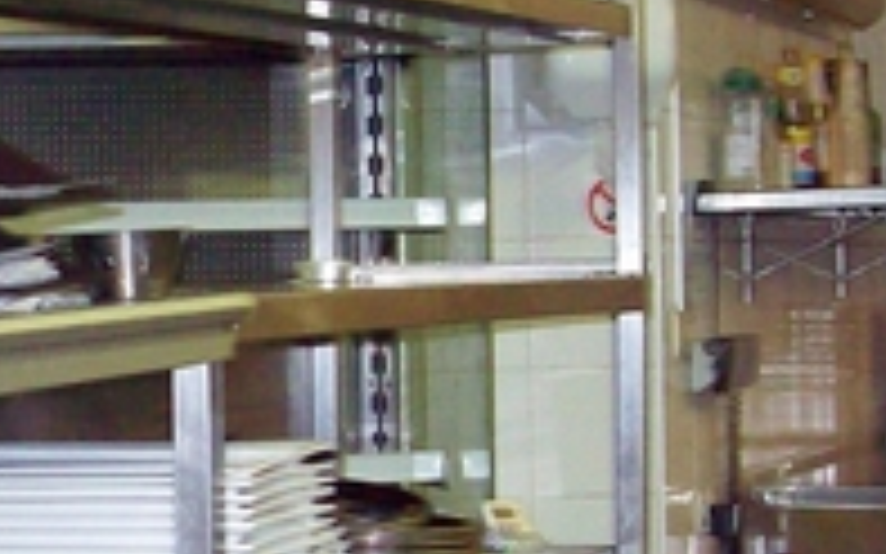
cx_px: -126
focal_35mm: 116
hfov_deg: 17.3
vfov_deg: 11.3
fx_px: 2800
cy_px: 383
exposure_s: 1/64
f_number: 2.7
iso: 200
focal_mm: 6
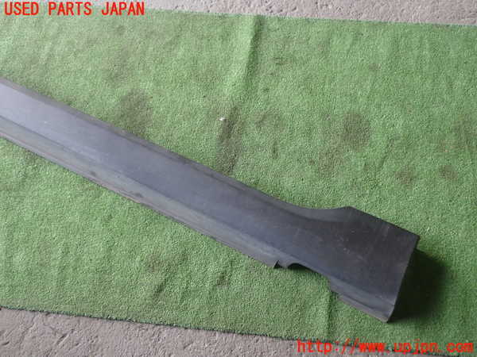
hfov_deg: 51.4
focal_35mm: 36
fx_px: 496
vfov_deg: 39.7
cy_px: 178
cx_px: 238
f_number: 2.5
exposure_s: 1/60
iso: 200
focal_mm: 6.37
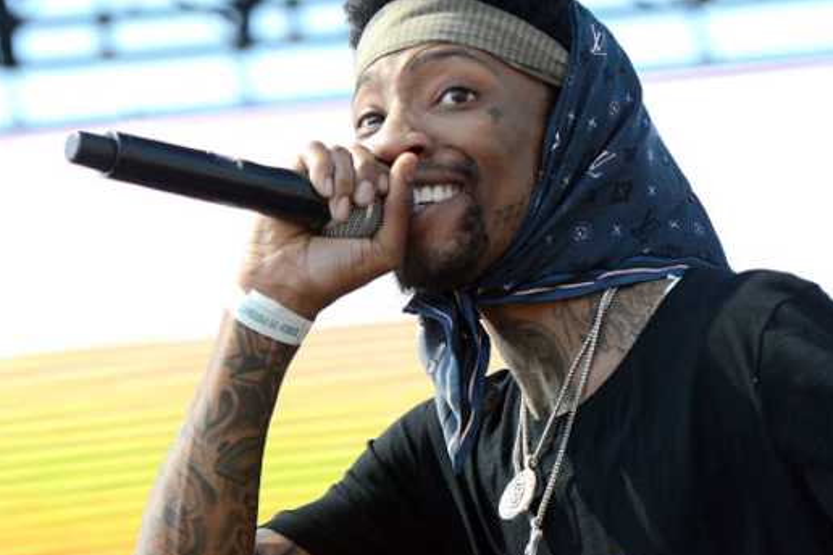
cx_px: 530
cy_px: 421
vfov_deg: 6.0
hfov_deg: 9.0
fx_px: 5275
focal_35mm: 228
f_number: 4
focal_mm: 105
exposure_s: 1/4000
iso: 1000
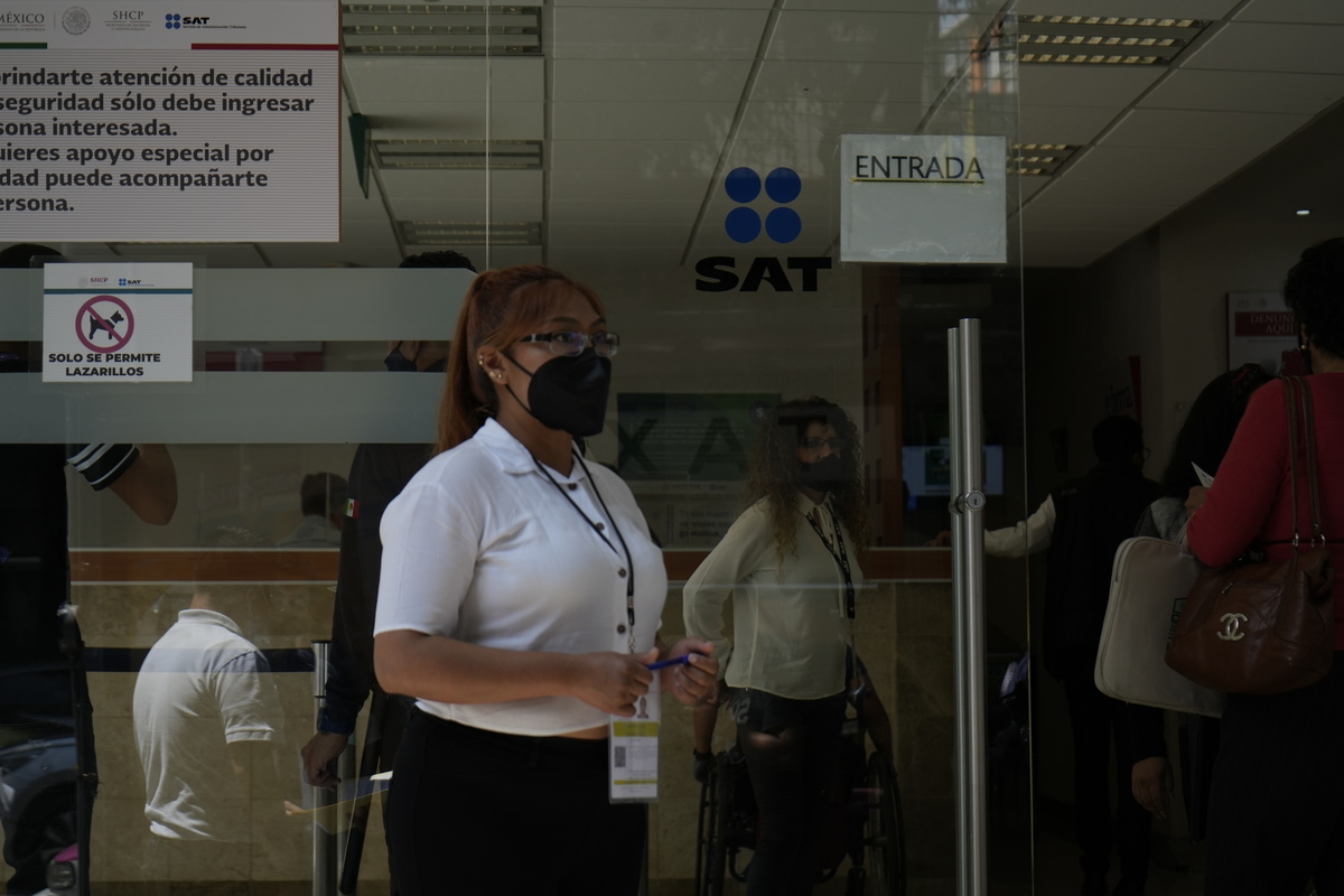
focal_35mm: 70
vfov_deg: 19.5
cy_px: 448
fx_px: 2613
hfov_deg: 28.8
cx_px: 672
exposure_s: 1/400
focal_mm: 70
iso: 200
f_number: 5.6
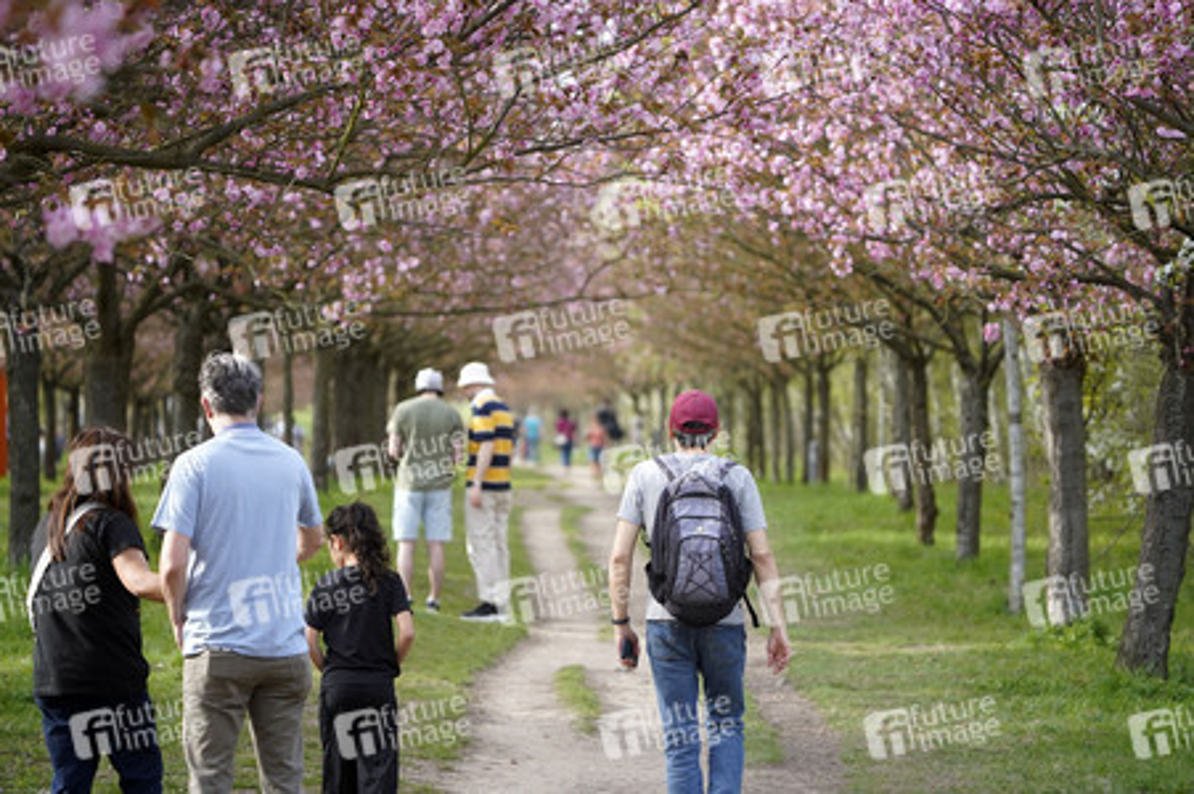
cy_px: 397
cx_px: 597
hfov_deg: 10.2
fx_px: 6695
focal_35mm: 202
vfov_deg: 6.8
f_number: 5.6
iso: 1600
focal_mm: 202
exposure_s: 1/640
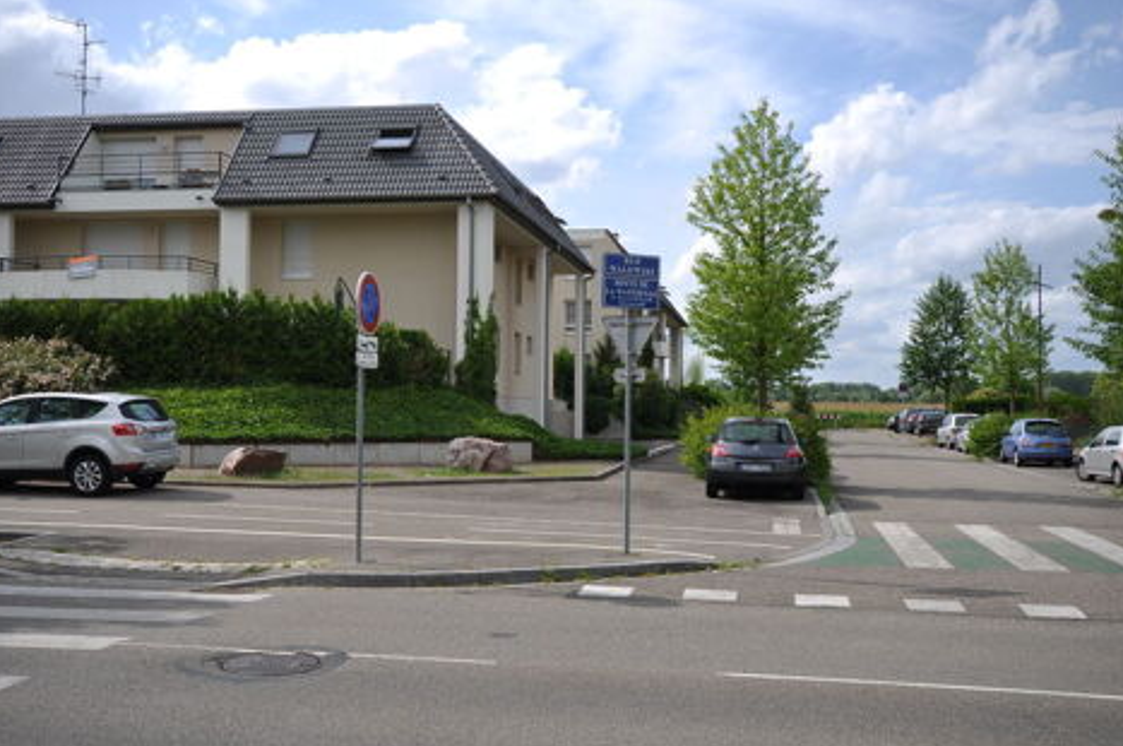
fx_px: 1153
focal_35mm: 37
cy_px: 379
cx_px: 551
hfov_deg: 51.9
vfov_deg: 35.8
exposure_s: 1/250
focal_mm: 24
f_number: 8
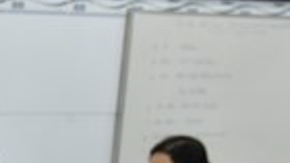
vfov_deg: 5.5
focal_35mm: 214
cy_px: 396
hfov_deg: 9.4
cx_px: -280
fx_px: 1647
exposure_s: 1/100
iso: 1600
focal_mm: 44
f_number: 5
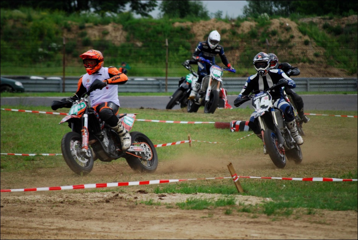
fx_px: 2988
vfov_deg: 4.6
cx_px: 179
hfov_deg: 6.9
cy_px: 120
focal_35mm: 300
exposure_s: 1/640
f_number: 5.6
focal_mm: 200
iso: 200
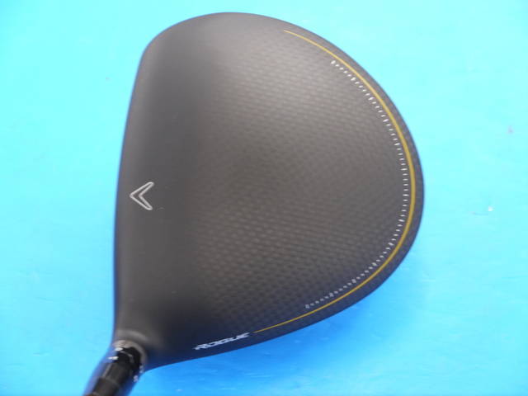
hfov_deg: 23.3
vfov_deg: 17.6
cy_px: 198
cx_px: 264
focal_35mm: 84
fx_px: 1281
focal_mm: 42
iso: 800
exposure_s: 1/50
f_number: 5.6
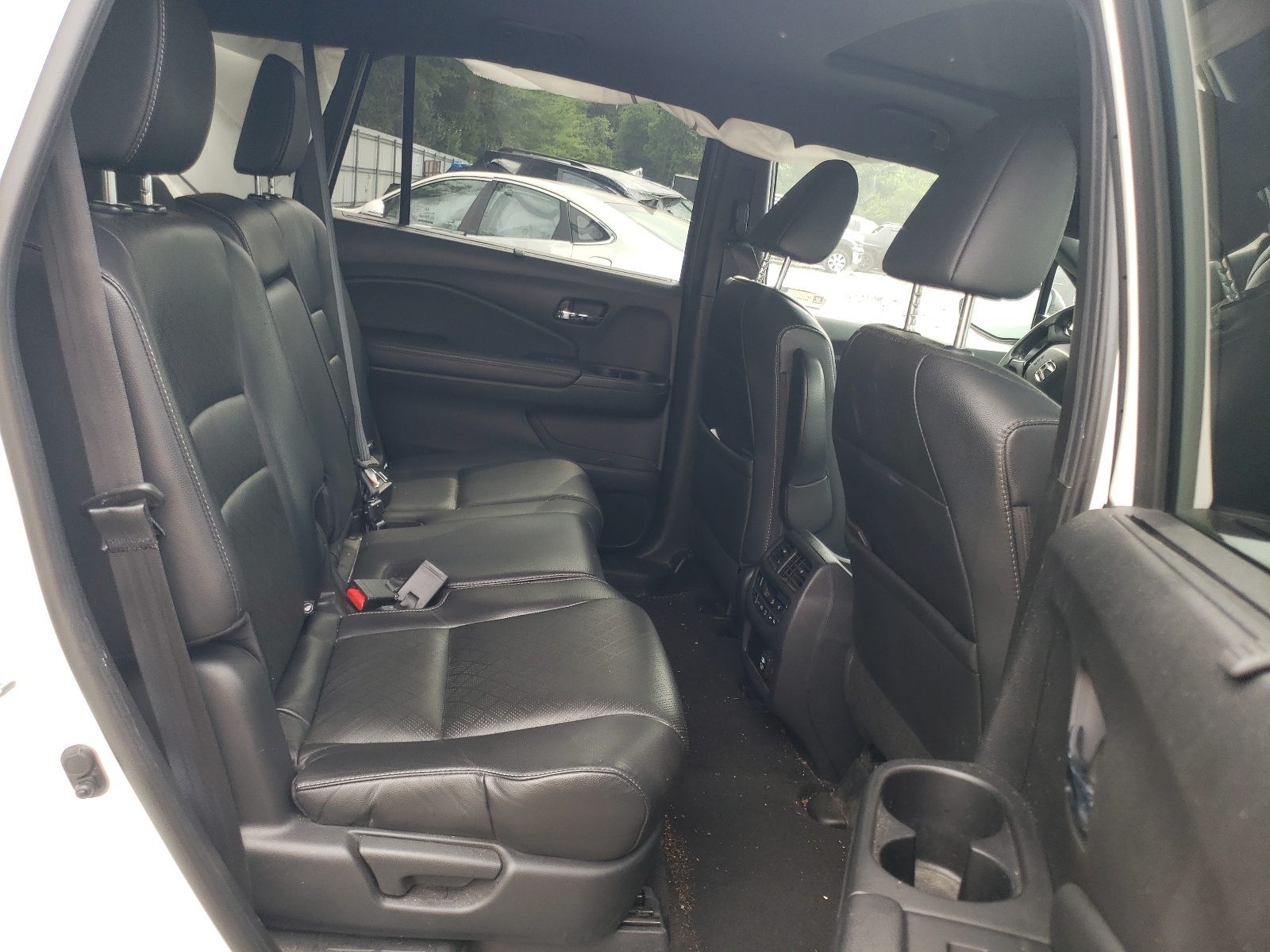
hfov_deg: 67.3
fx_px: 954
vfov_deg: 53.1
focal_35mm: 26
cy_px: 476
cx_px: 635
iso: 50
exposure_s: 1/154
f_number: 1.5
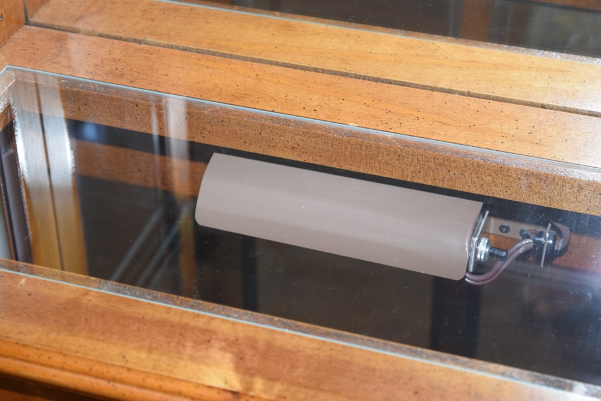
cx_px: 300
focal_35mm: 82
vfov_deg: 16.6
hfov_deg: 24.6
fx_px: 1377
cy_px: 200
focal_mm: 55
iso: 1000
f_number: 5.6
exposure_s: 1/60
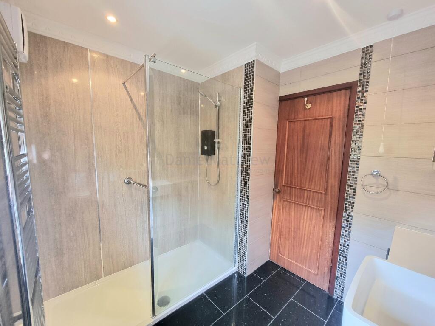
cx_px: 218
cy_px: 163
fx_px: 163
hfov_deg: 106.2
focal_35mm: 13
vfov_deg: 89.9
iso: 320
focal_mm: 2.2
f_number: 2.2
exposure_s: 1/50
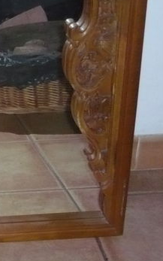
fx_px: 760
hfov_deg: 11.2
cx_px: -151
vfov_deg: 19.4
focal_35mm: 107
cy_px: 115
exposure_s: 1/30
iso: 400
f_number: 2.8
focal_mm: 5.8
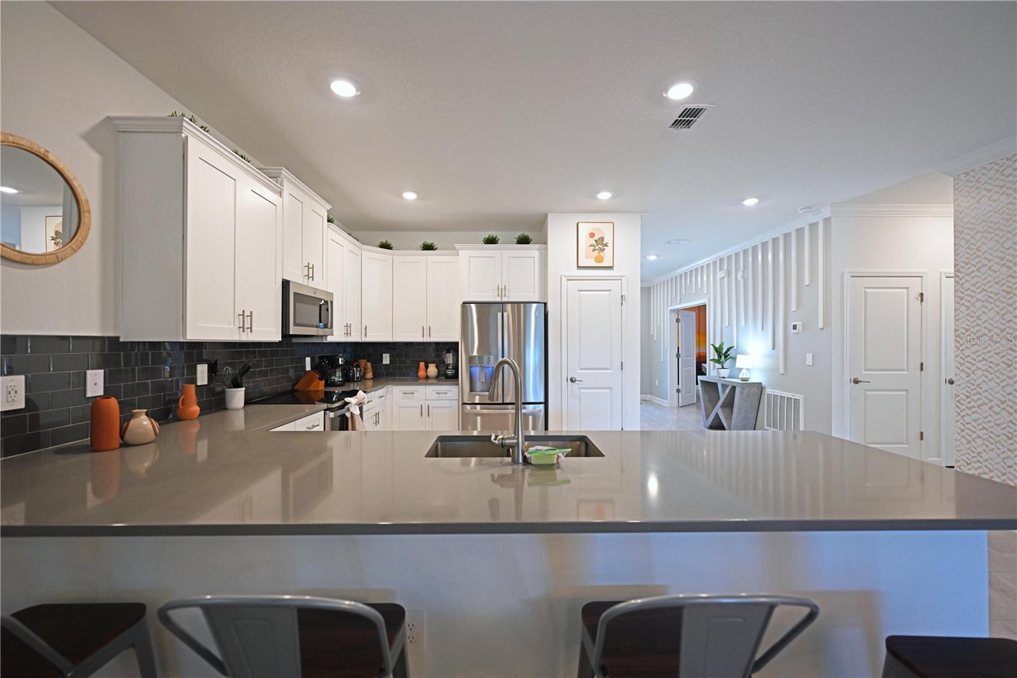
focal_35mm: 14
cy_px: 339
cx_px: 508
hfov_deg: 104.3
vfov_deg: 81.2
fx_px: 395
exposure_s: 1/125
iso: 560
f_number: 2.8
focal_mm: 14
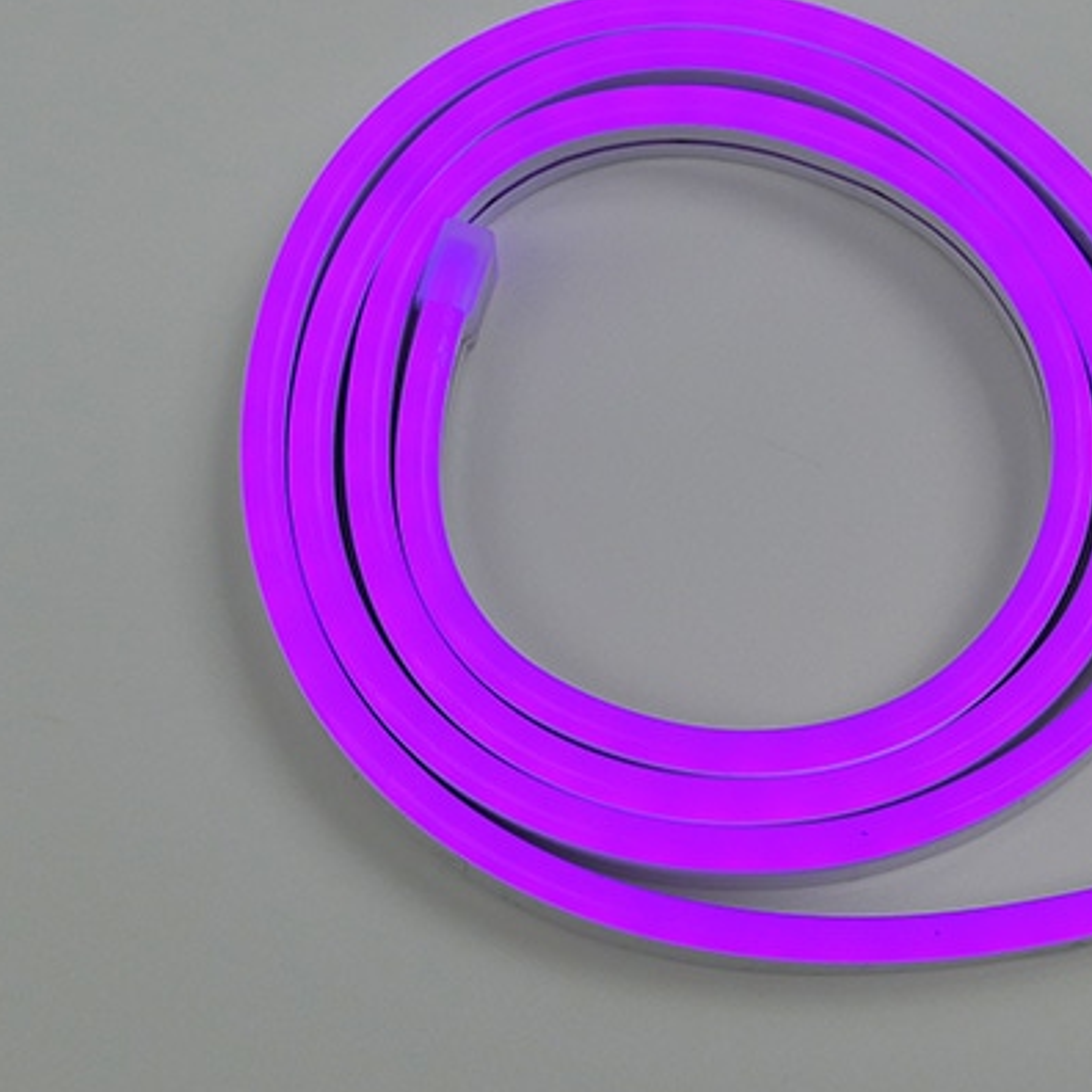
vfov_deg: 41.7
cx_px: 736
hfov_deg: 41.3
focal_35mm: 40
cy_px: 455
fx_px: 1428
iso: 80
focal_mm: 6
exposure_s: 1/400
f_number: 2.8
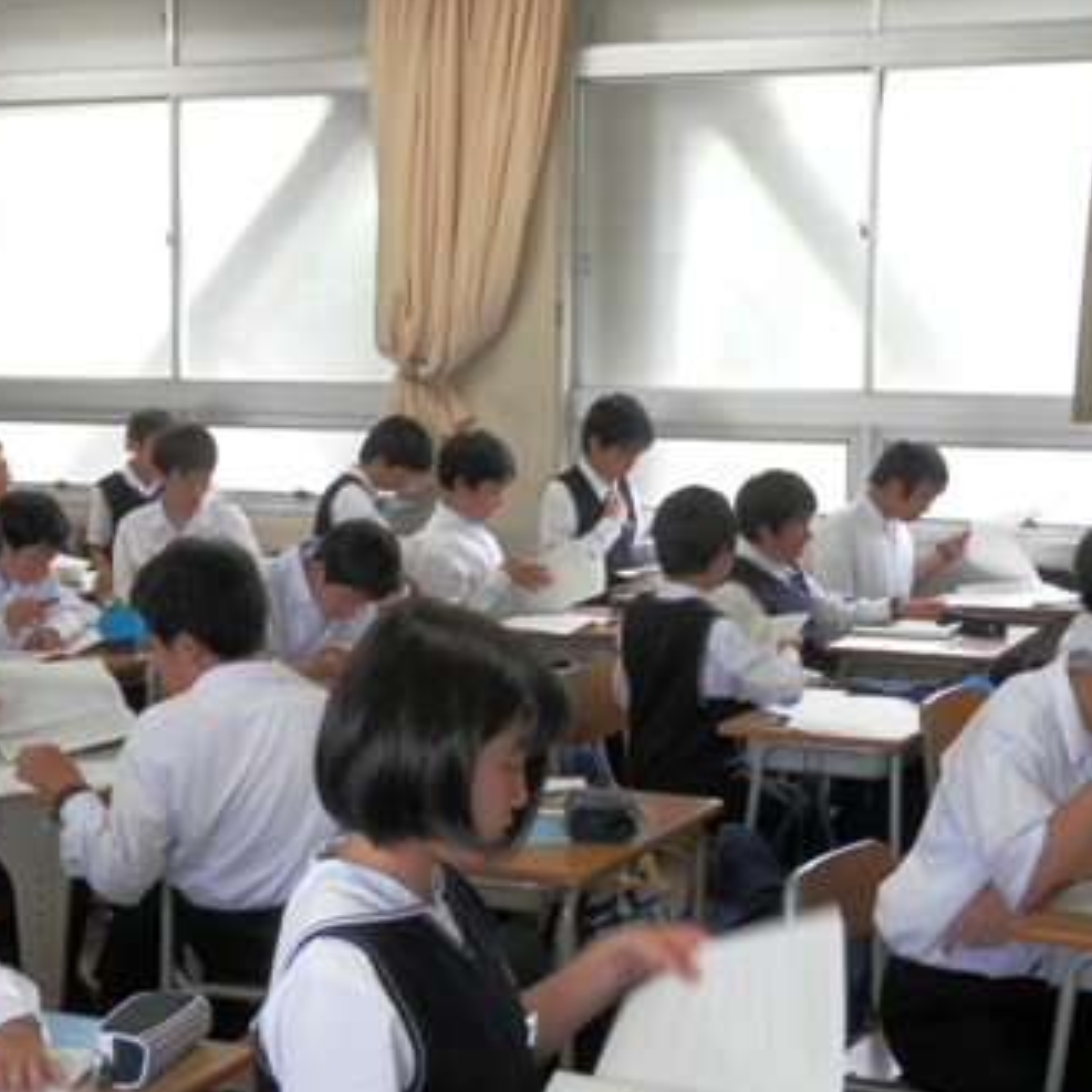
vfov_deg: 29.1
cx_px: 485
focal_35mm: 59
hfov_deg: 29.1
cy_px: 544
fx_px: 2106
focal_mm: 8.9
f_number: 4
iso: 200
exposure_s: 1/50
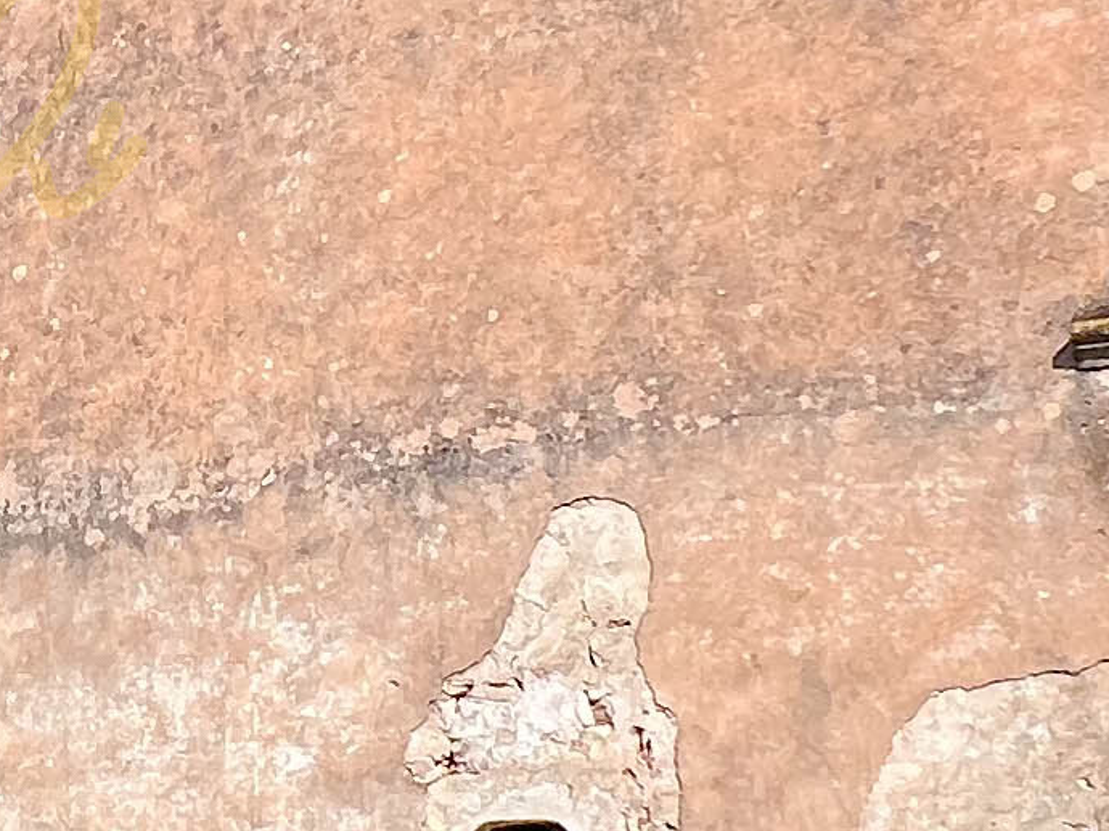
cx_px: -201
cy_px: 228
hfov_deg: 23.6
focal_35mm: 76
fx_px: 2434
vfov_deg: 19.3
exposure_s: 1/3000
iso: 32
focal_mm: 1.57
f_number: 1.8
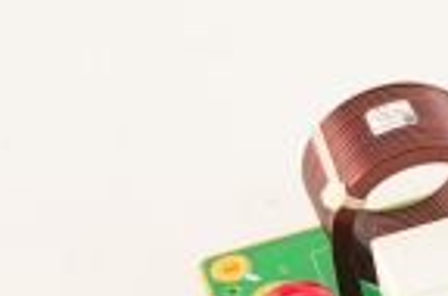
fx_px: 2592
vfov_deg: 6.5
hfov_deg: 9.3
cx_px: 868
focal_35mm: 209
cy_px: 198
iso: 1600
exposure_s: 1/160
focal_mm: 50
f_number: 13
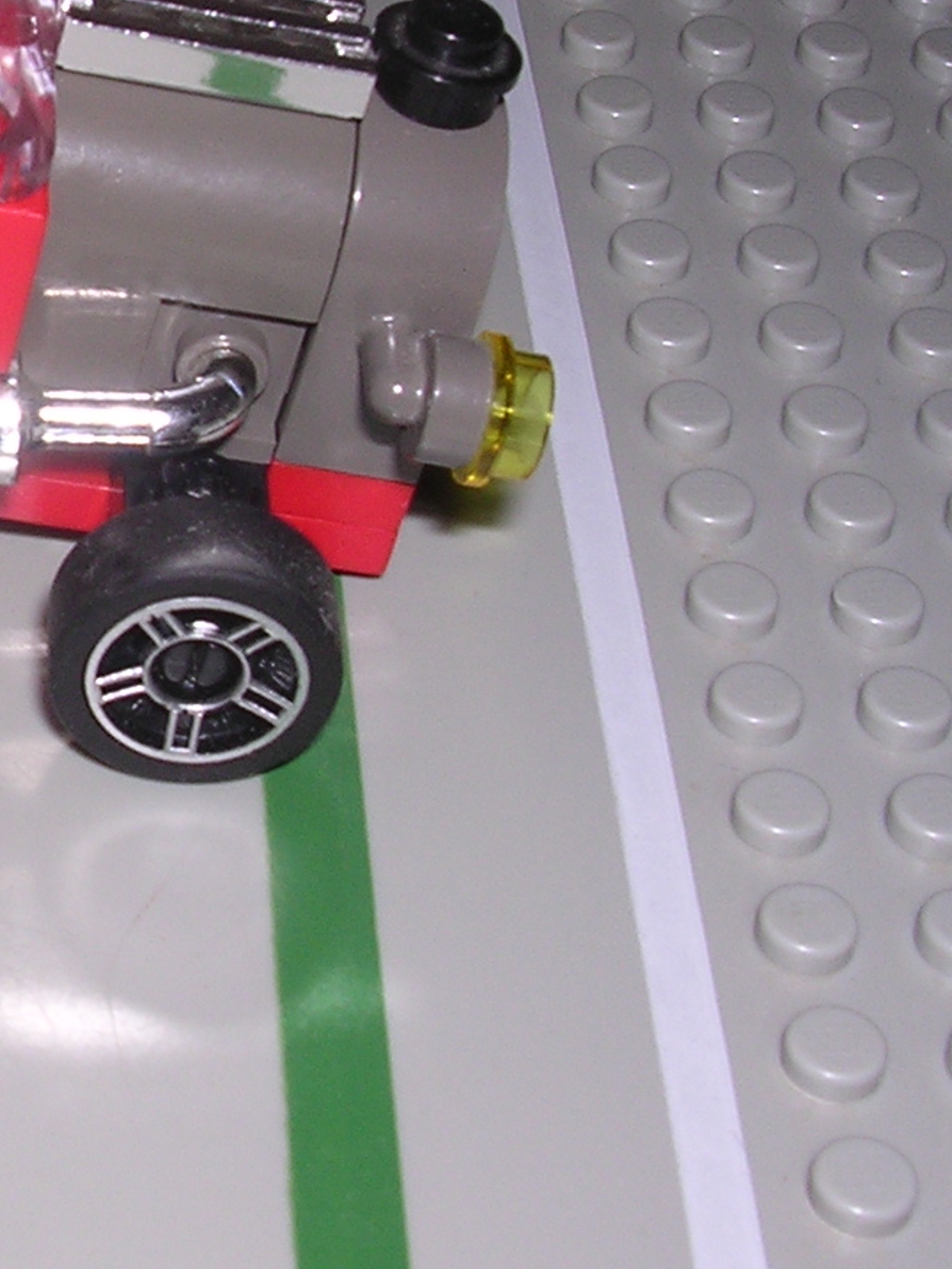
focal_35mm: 89
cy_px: 379
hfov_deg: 15.5
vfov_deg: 21.9
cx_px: -406
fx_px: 3262
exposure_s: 1/60.1
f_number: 5.6
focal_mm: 5.8
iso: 100
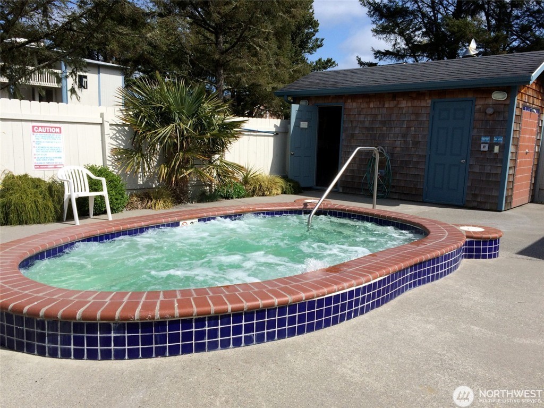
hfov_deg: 61.7
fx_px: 456
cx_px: 272
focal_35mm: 29
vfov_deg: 48.2
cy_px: 204
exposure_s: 1/2740
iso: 32
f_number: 2.2
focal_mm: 4.15
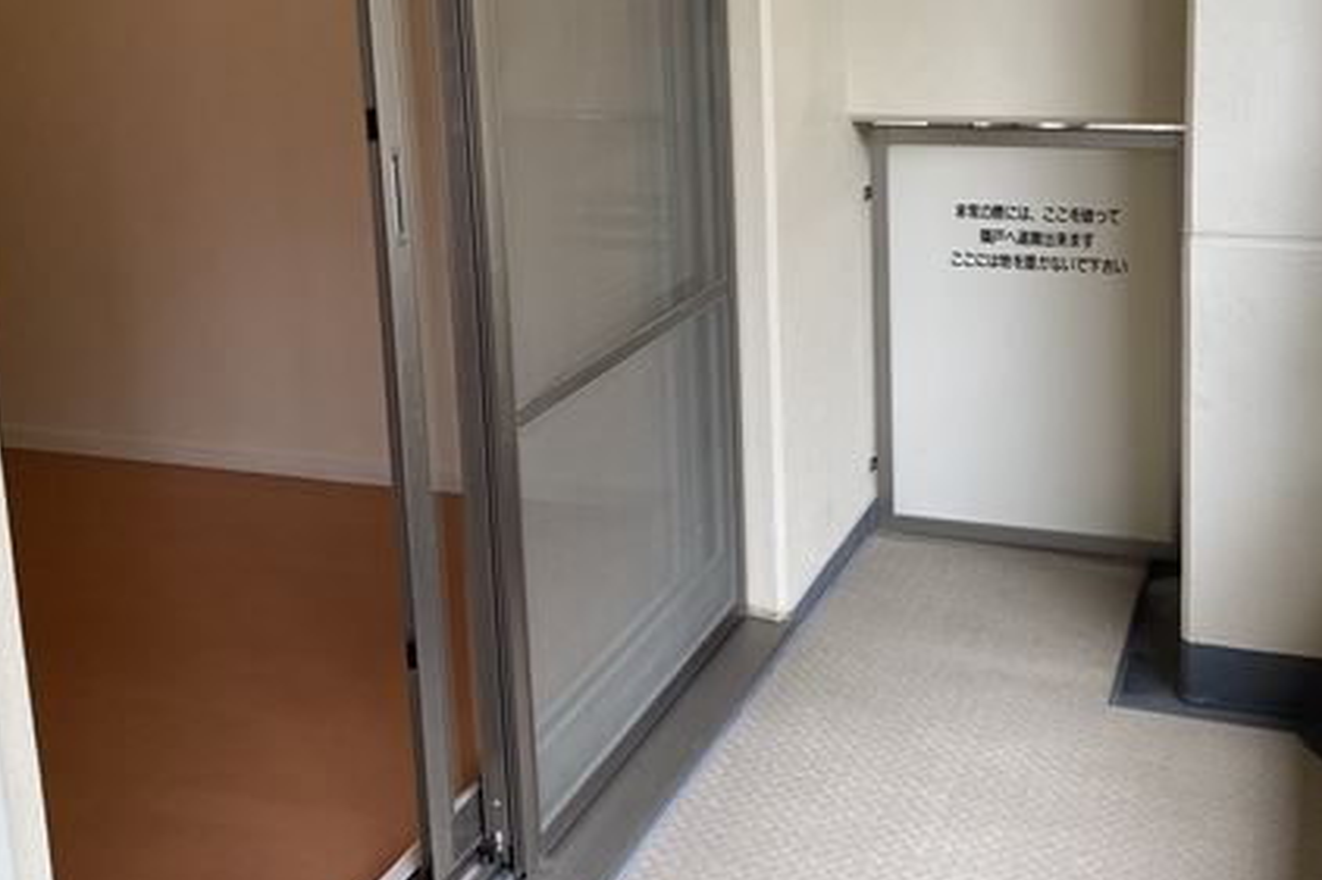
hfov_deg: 47.0
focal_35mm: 41
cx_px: 827
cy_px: 197
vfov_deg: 31.9
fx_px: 1505
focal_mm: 4.25
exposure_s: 1/121
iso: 100
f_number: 1.8
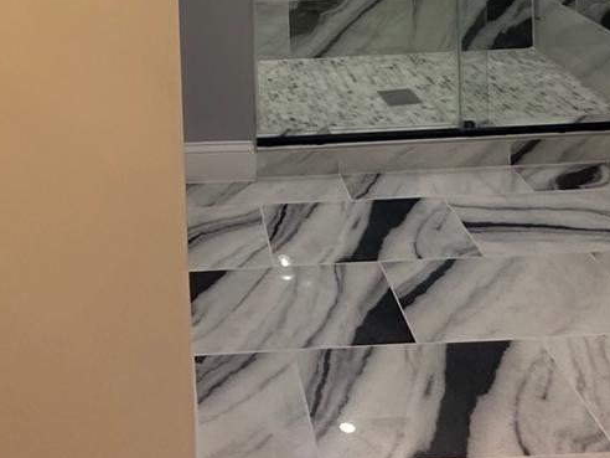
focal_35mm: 41
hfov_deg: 44.6
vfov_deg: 27.8
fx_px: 722
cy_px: -169
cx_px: 169
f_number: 2.2
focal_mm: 2.22
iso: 320
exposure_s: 1/120
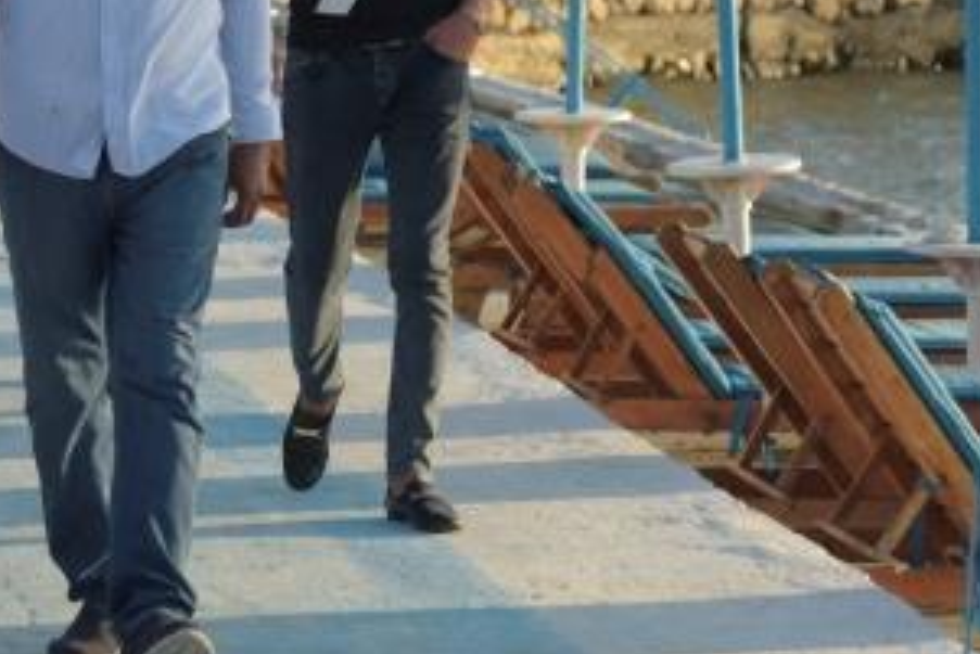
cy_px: 2
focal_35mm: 238
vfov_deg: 5.8
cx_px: -16
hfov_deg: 8.6
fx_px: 6482
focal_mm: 70
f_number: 4
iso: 1000
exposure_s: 1/2000
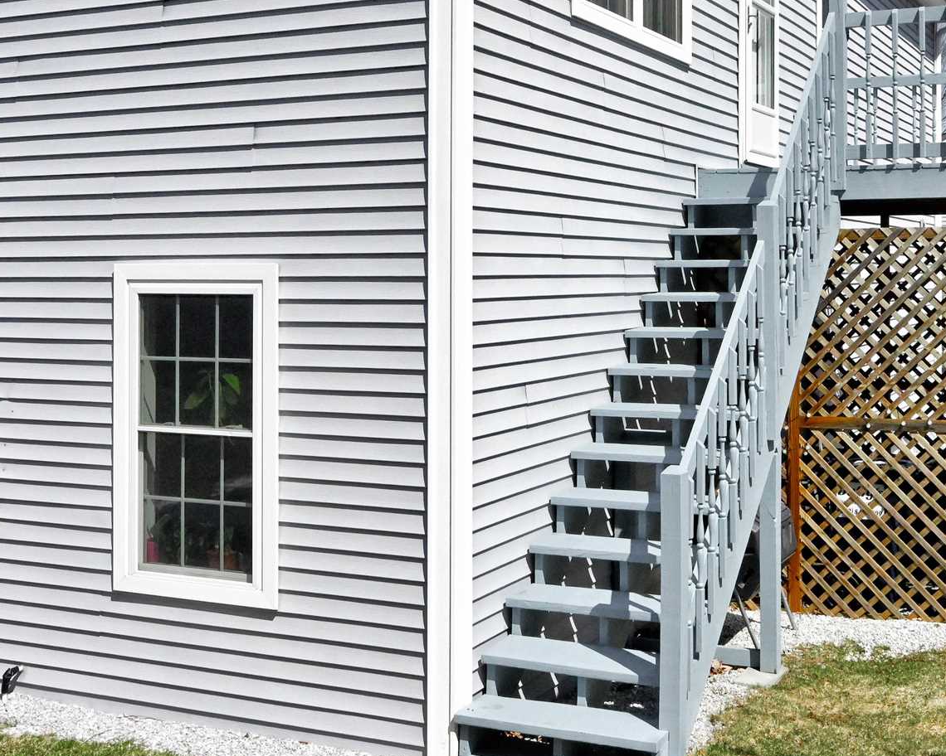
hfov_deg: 41.5
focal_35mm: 44
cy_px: -41
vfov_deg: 30.9
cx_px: 578
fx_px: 1239
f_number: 14
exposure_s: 1/4000
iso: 2000
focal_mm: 17.5
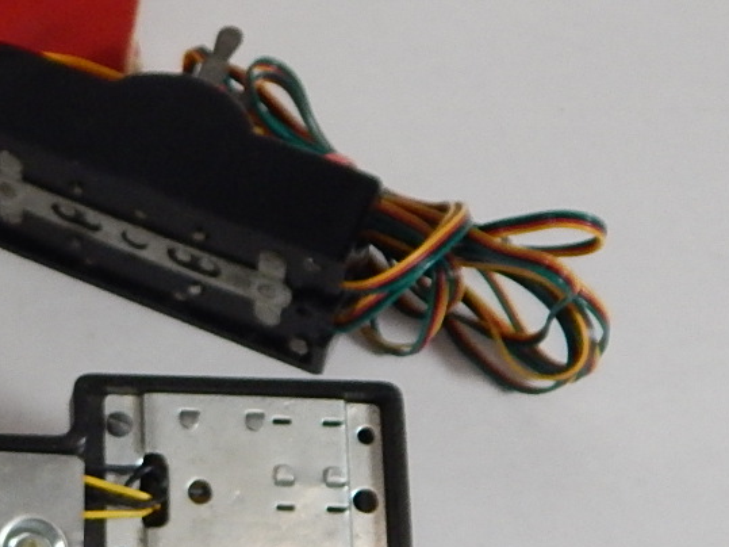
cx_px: -346
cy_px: 282
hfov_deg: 17.6
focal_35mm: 101
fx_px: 2127
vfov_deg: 14.6
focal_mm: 6.1
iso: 400
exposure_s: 1/200
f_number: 3.3
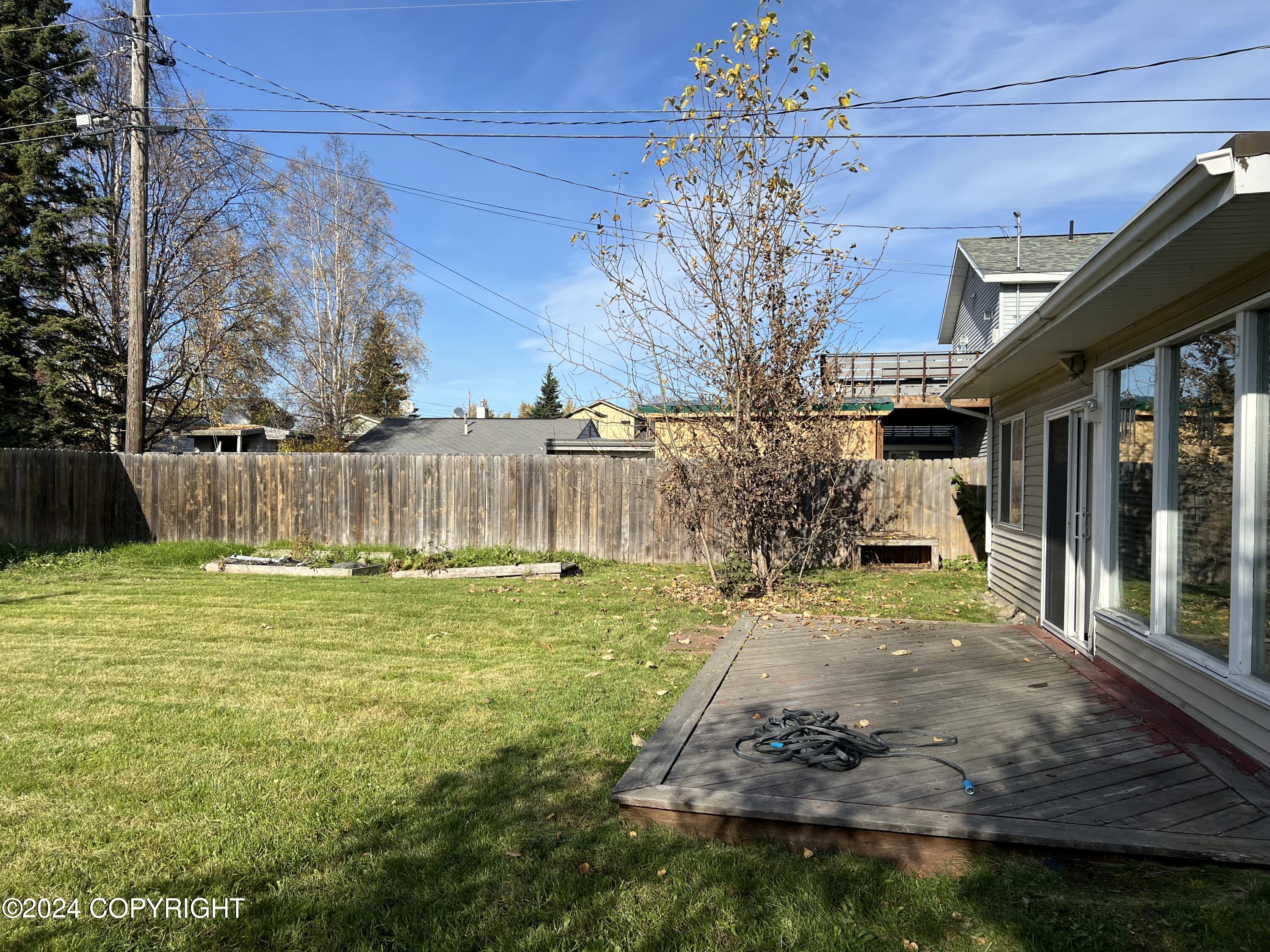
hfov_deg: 67.3
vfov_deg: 53.1
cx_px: 635
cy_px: 476
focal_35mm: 26
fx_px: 954
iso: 50
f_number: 1.5
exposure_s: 1/3831
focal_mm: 5.7
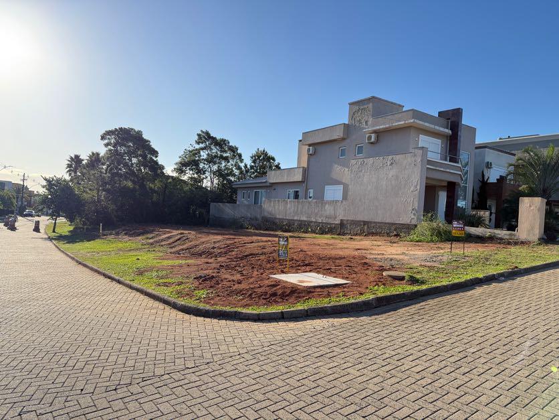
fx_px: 388
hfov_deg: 71.6
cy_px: 210
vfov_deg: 56.8
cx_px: 280
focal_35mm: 24
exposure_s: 1/2611
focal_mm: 6.76
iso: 100
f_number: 1.78
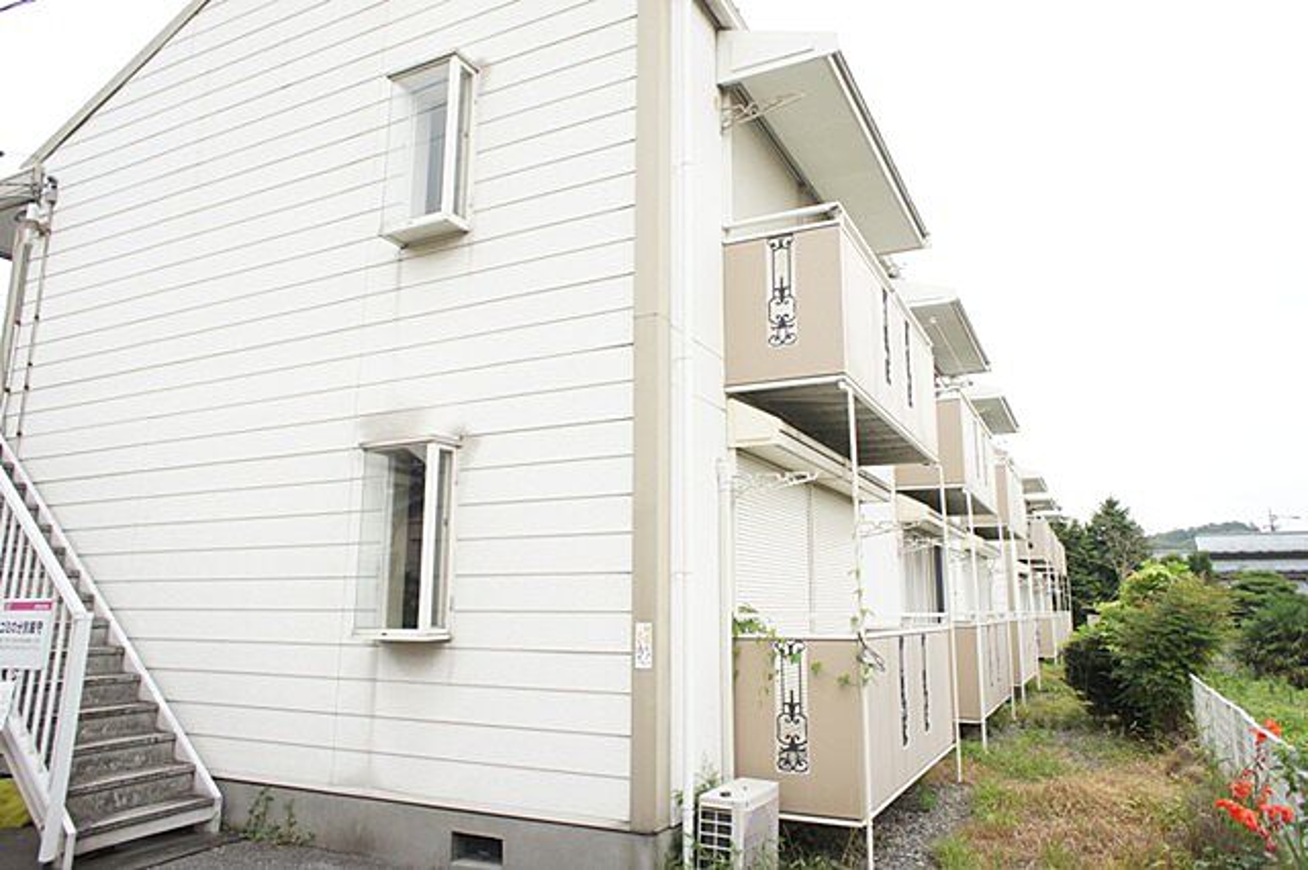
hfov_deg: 73.8
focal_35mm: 24
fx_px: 872
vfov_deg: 53.1
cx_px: 654
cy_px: 435
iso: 200
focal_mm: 16
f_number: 5.6
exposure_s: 1/100
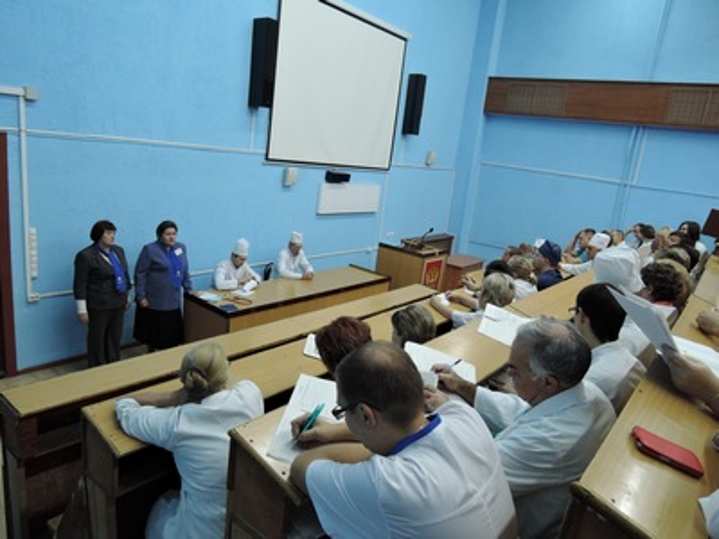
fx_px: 498
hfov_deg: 71.6
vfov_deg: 56.8
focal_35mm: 24
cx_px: 360
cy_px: 270
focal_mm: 5.1
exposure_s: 1/30
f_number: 2.8
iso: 400
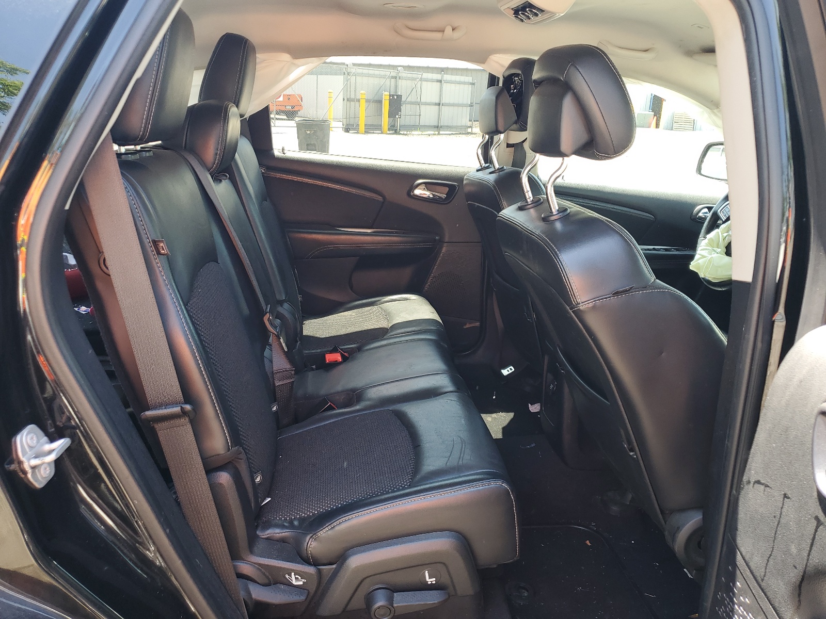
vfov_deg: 53.1
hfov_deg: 67.3
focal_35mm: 26
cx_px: 413
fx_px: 620
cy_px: 310
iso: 50
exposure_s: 1/132
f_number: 1.5
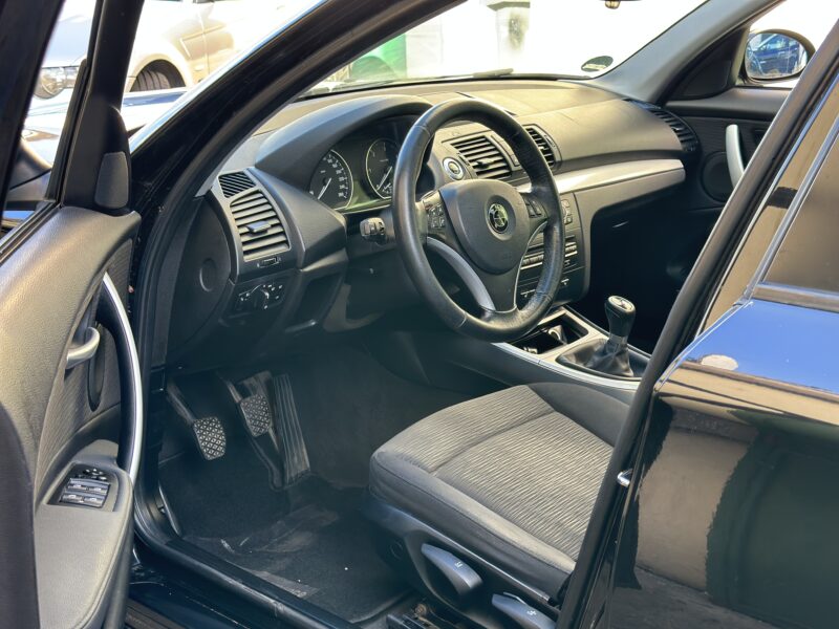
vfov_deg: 30.3
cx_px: 420
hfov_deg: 39.7
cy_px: 314
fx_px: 1163
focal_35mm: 48
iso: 80
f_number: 1.78
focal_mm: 6.86
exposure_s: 1/150
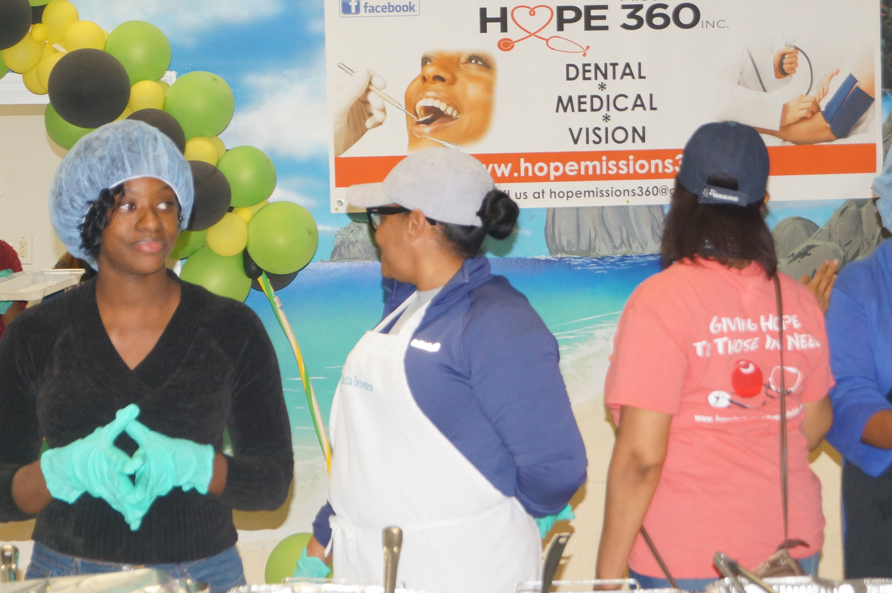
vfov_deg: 18.1
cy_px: 340
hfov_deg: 27.0
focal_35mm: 75
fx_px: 1856
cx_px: 452
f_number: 5.6
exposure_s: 1/60
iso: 800
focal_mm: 40
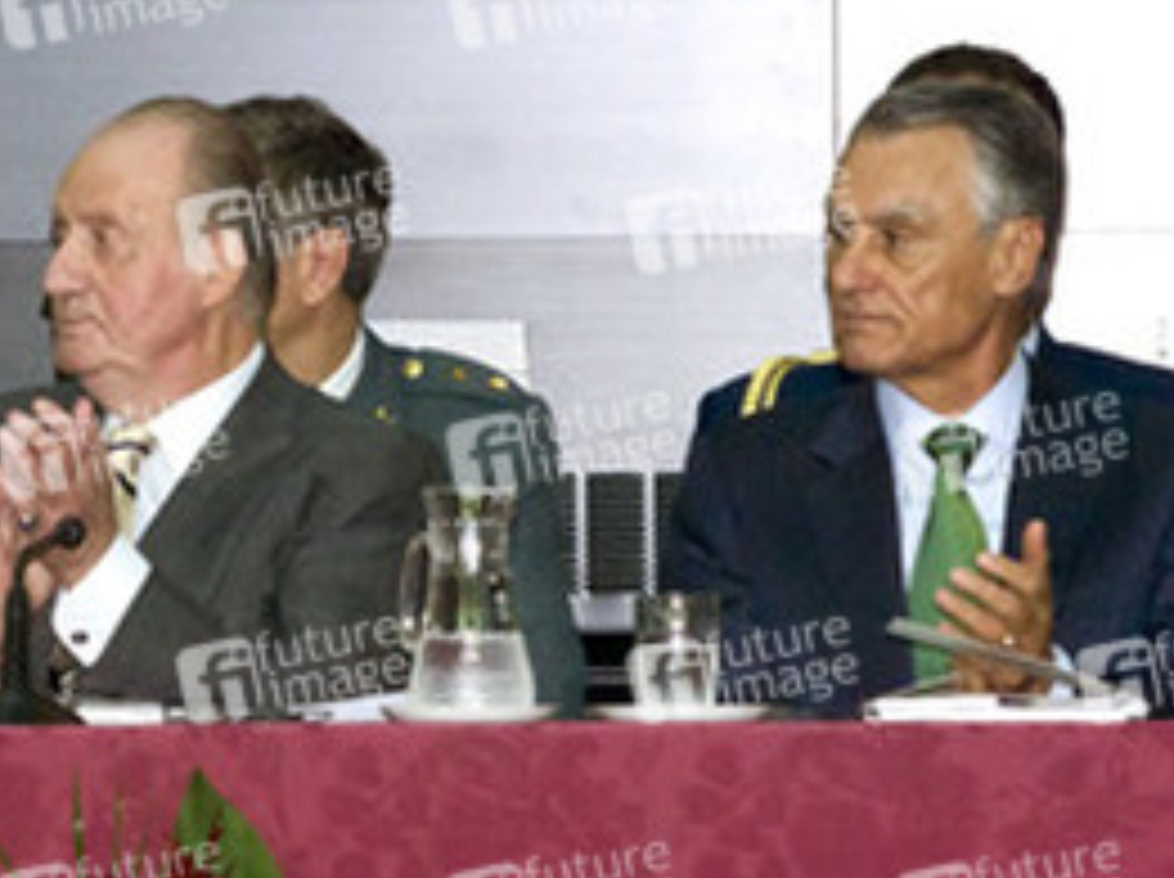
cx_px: 171
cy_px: 558
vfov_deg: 3.6
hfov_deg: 4.8
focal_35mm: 415
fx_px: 14055
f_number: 7.1
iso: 500
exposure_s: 1/250
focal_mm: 125
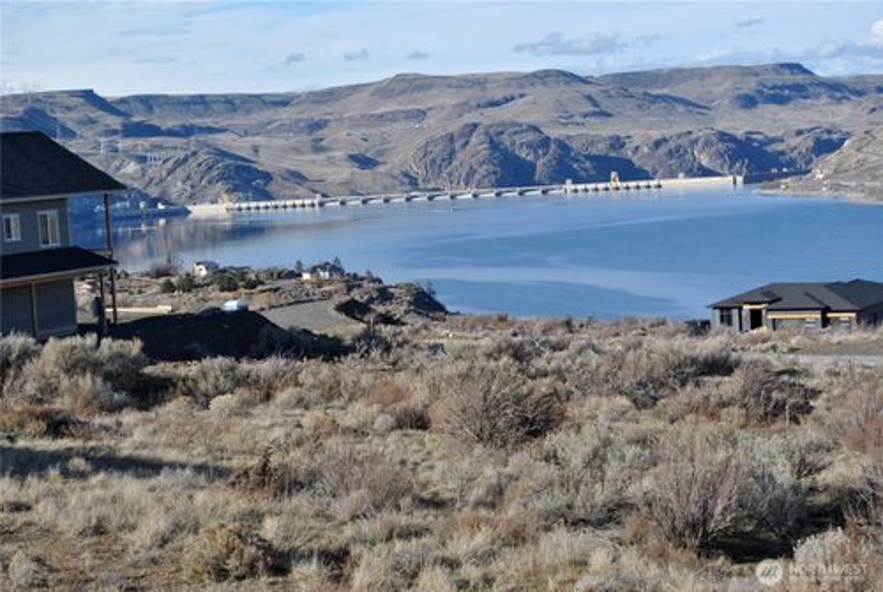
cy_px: 296
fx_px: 2027
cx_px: 442
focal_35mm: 82
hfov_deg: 24.6
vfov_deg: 16.6
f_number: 8
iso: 100
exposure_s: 1/250
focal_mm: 55
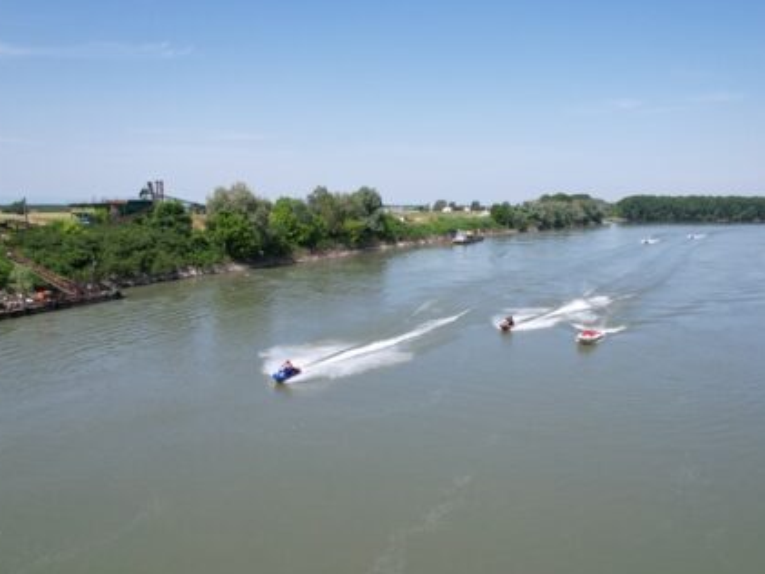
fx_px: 597
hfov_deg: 65.1
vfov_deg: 51.2
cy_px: 323
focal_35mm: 27
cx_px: 432
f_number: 2.8
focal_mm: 8.38
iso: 100
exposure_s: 1/1600
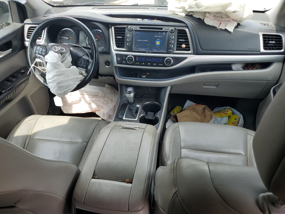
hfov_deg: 67.3
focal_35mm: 26
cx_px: 142
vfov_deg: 53.1
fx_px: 214
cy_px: 107
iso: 50
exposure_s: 1/312
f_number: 1.5
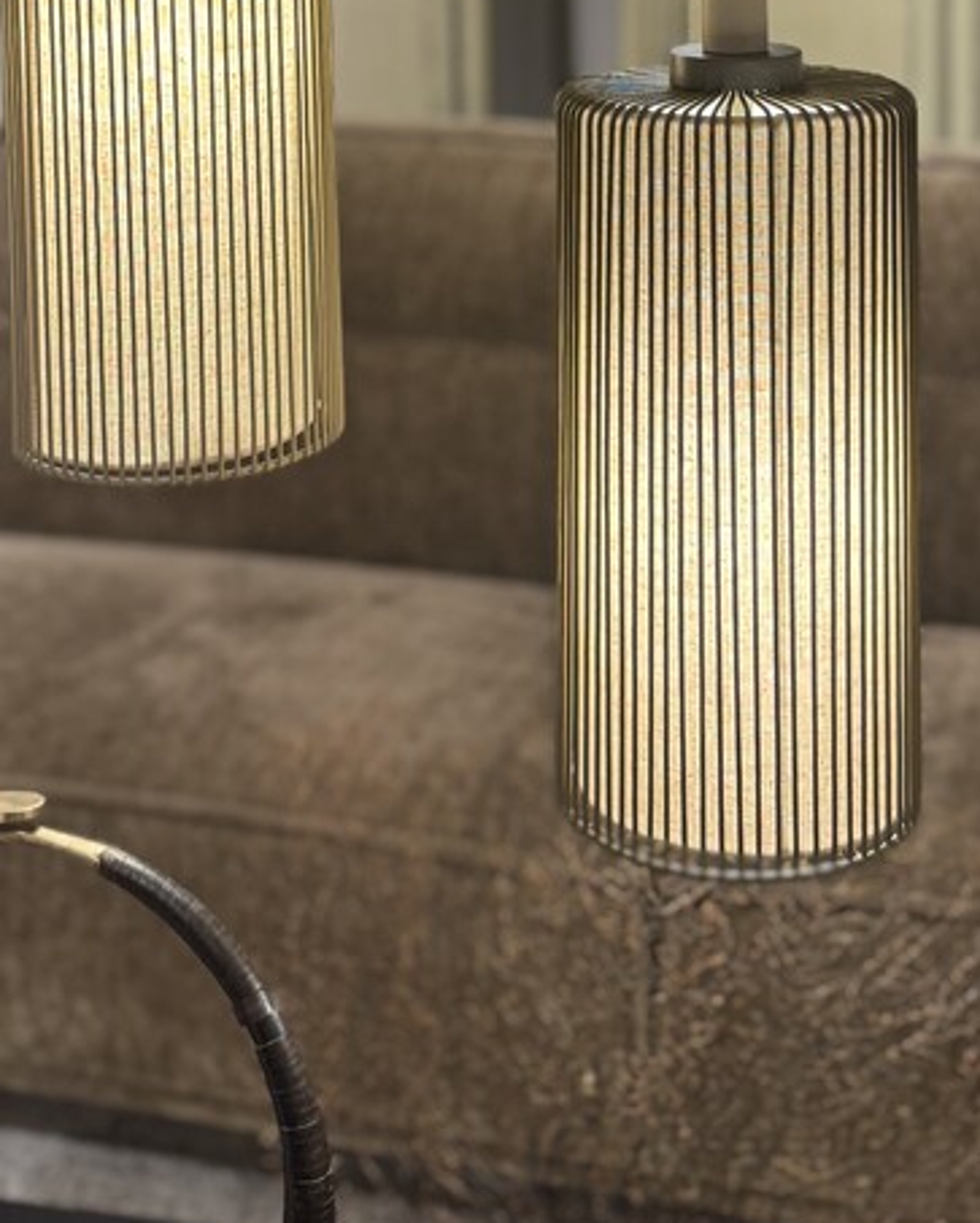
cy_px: -103
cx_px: 481
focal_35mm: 62
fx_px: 2246
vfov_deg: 27.9
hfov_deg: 24.6
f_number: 1.78
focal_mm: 6.76
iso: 125
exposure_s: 1/50
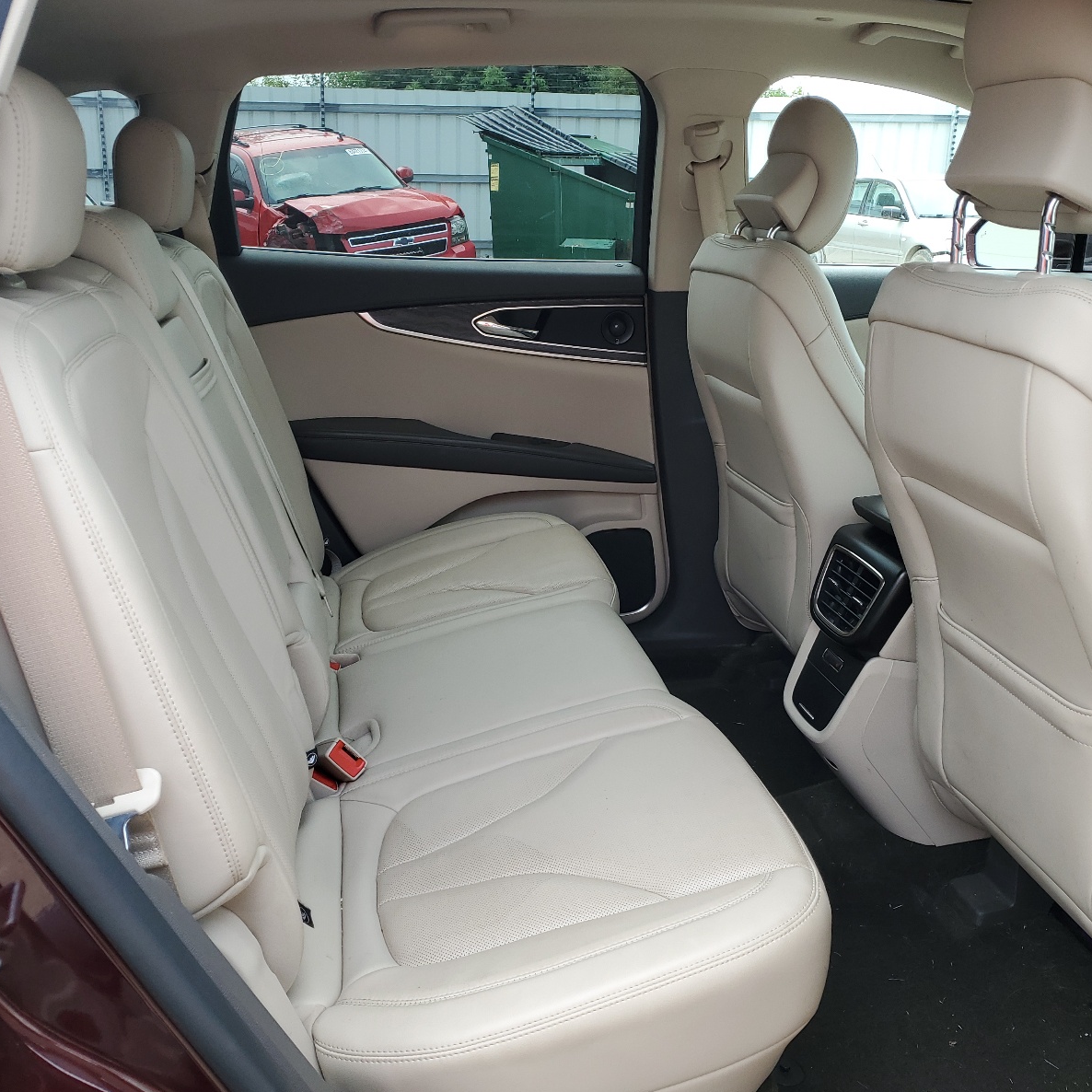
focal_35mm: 31
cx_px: 565
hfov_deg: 52.5
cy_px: 551
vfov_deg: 52.5
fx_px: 1106
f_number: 1.5
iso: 50
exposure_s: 1/455
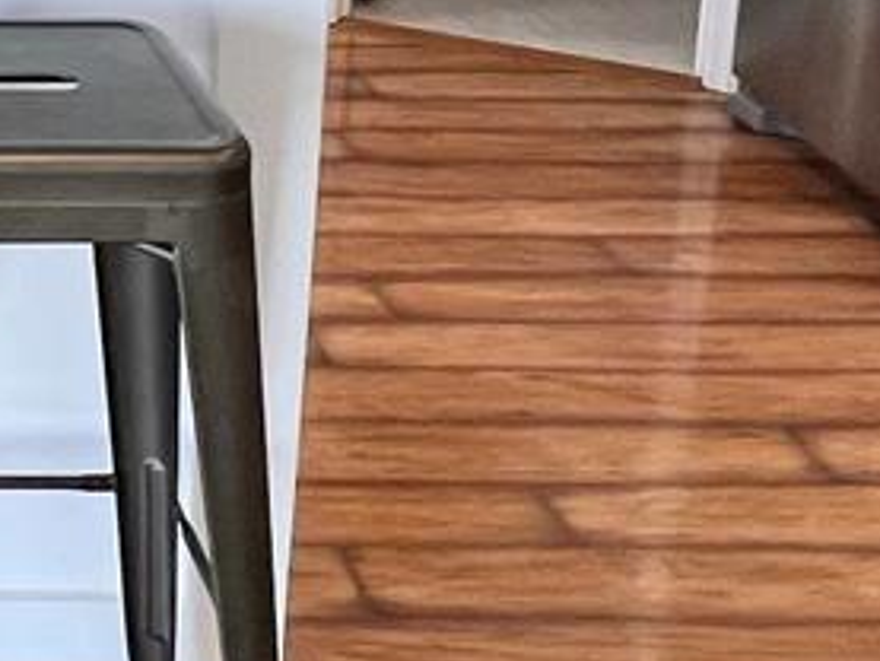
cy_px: -343
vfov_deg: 17.6
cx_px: -391
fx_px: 1907
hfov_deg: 22.1
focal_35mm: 75
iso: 250
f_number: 1.8
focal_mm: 1.57
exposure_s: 1/120
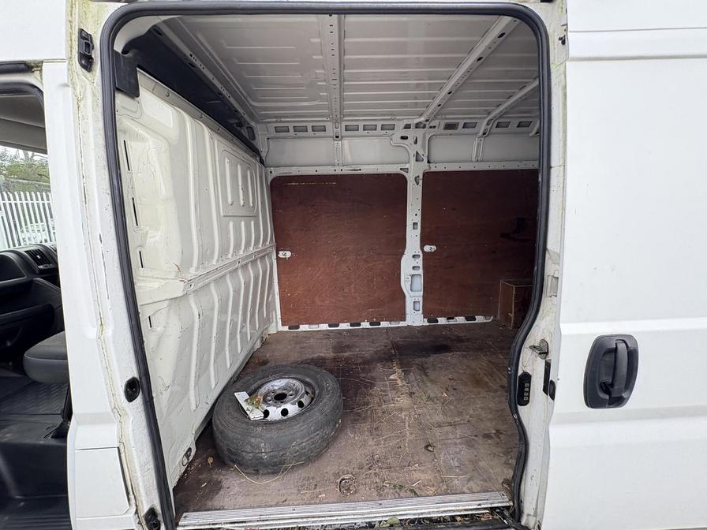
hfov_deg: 102.1
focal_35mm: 14
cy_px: 265
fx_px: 286
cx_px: 354
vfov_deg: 85.7
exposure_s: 1/136
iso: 80
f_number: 2.2
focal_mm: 2.22
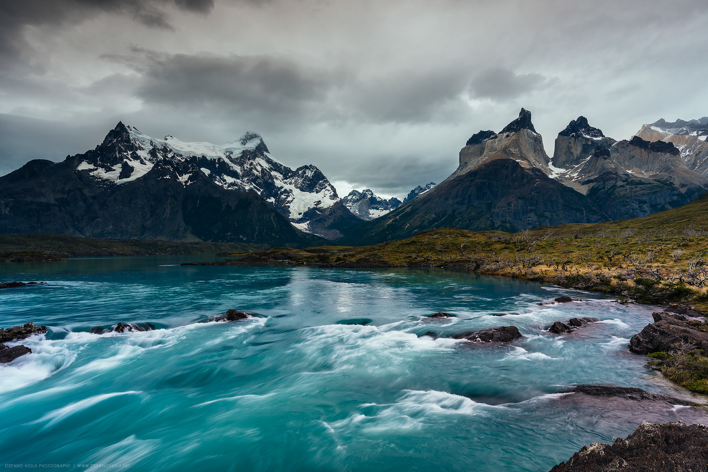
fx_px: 393
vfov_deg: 62.0
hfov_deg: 84.0
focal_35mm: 20
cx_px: 354
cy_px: 236
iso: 31
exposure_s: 1/4
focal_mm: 20
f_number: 16
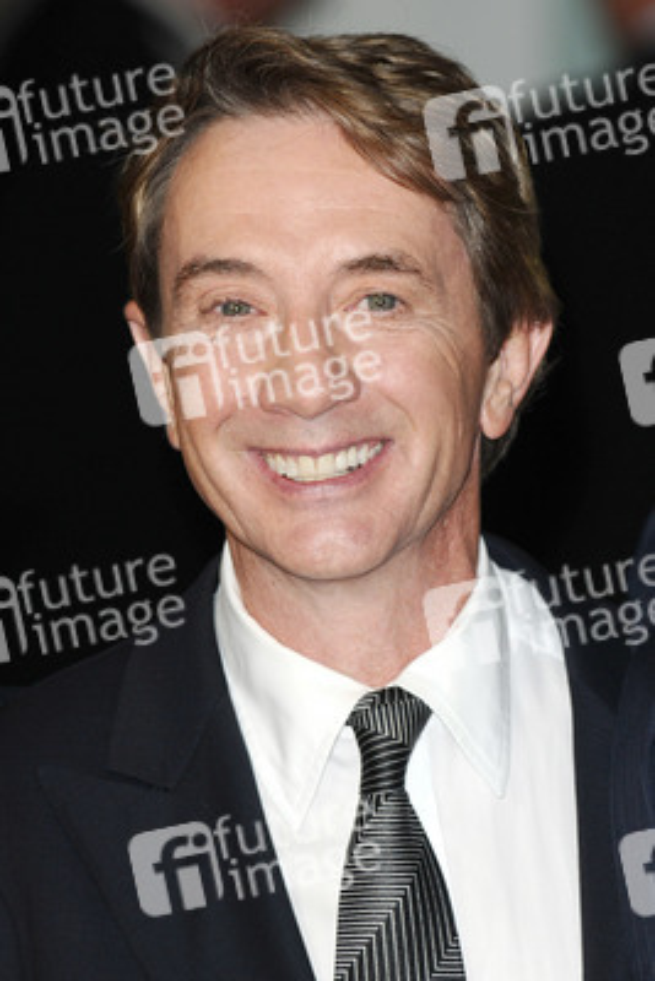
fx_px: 8180
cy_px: 490
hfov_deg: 4.6
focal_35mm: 300
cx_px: 328
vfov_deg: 6.9
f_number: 4.5
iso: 320
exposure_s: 1/200
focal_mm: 200
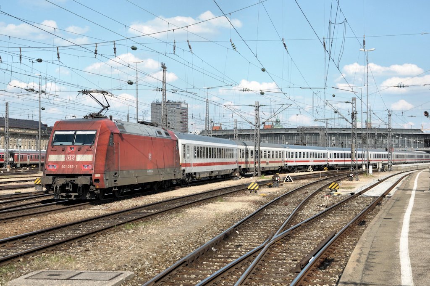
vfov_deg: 26.4
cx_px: 215
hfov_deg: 38.9
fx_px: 608
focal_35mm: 51
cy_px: 143
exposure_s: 1/640
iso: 250
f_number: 8
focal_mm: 34
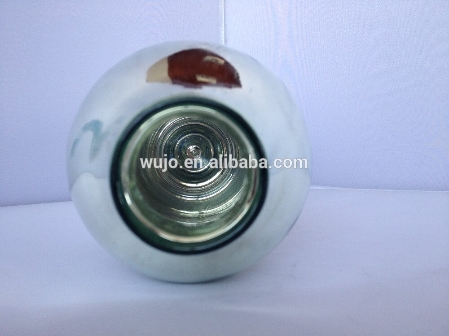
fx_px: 454
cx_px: 224
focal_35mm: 35
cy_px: 168
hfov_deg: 52.6
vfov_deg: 40.7
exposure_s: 1/60
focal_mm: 4.28
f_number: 2.4
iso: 50
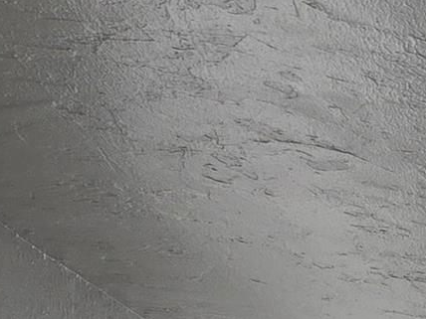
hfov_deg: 9.2
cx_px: 1325
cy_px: 919
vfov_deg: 7.9
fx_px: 2031
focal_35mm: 165
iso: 32
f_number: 1.8
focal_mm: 5.4
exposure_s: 1/120
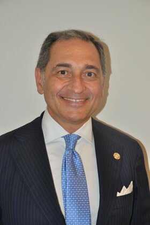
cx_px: 75
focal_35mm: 93
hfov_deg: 14.7
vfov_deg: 21.9
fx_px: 582
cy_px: 112
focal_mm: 62
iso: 800
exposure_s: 1/60
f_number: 5
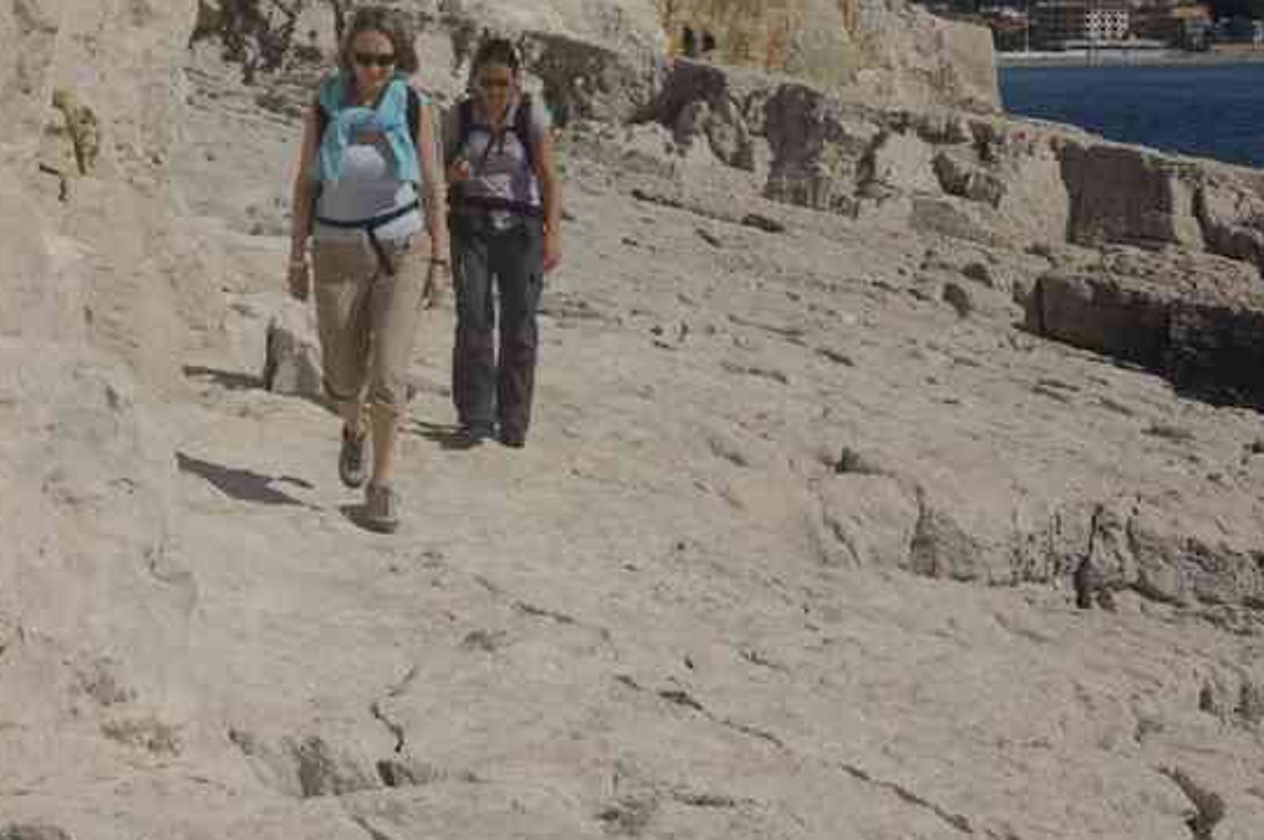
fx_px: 3013
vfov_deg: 15.7
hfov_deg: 23.7
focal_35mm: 86
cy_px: 98
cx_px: 592
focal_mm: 31
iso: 100
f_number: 9.5
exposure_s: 1/500
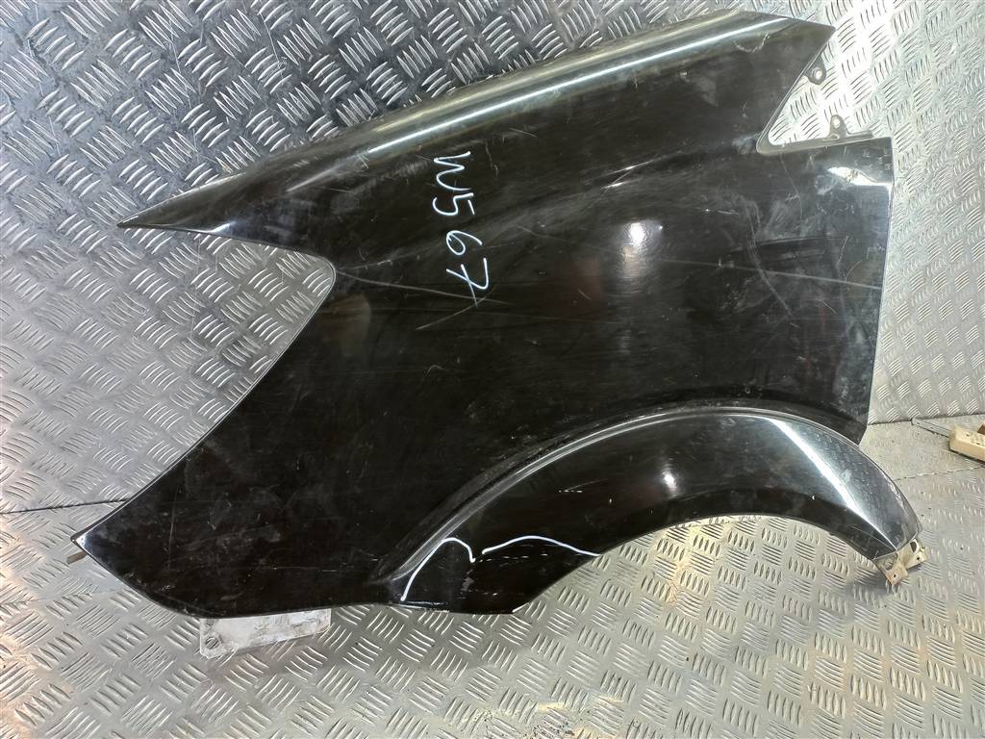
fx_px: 711
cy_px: 370
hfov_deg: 69.4
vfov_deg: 54.9
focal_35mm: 25
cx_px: 492
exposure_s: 1/50
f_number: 1.8
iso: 125
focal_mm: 4.6
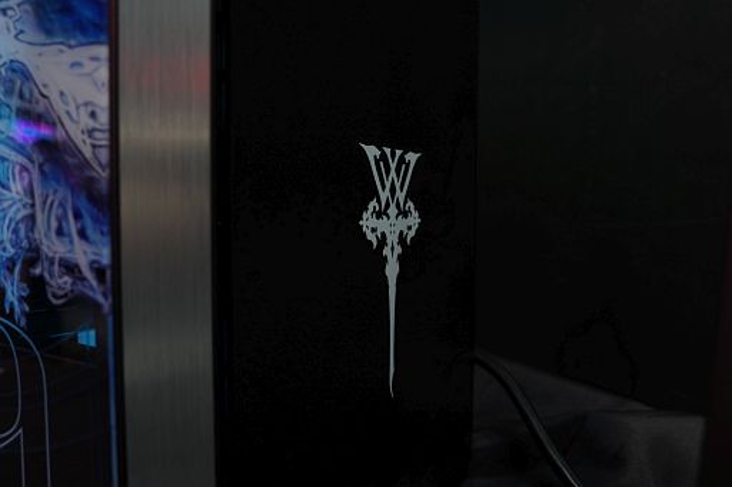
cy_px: 244
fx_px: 589
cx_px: 366
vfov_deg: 44.9
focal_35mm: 29
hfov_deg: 63.7
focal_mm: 29
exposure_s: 1/10
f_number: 7.1
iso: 500
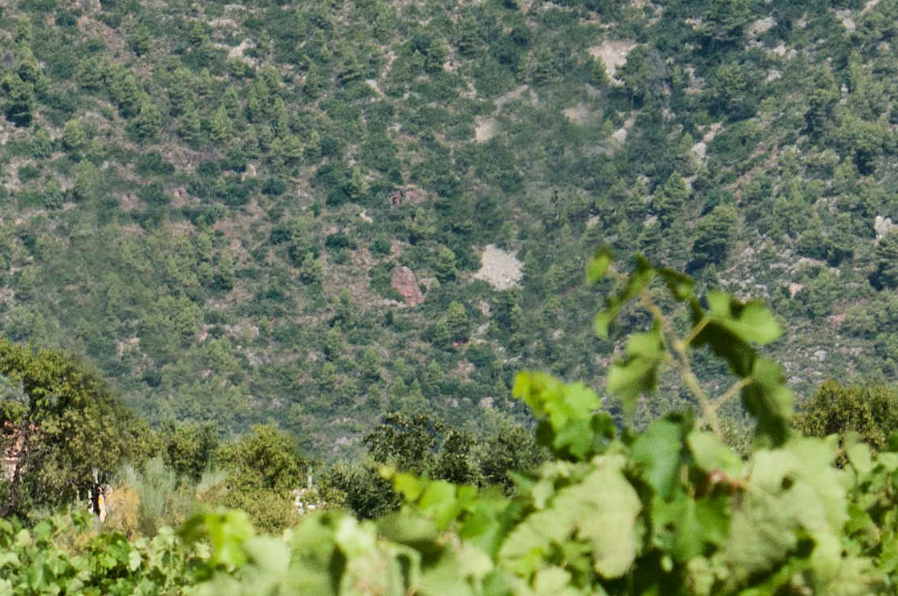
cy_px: 376
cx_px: -755
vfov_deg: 2.0
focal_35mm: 701
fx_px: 17463
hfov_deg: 2.9
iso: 200
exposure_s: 1/200
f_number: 13
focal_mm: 122
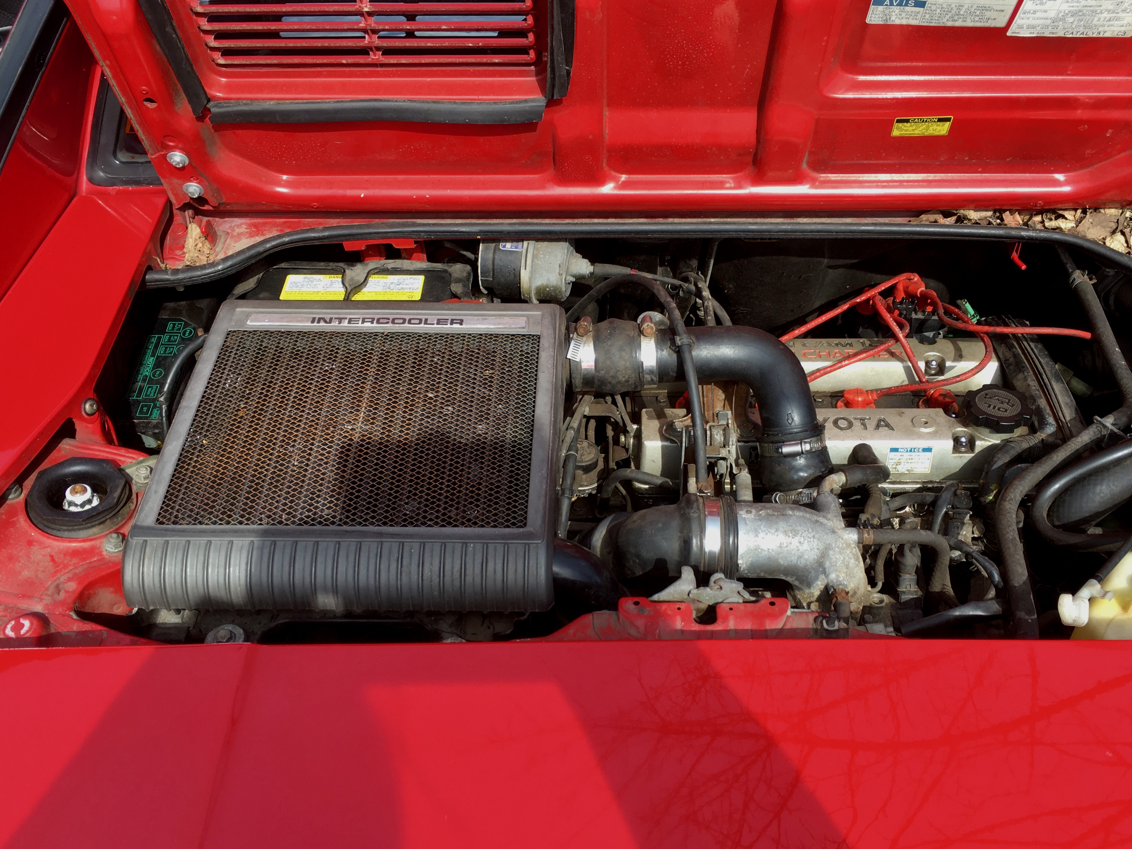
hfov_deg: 53.9
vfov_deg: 41.7
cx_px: 618
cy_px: 470
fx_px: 1112
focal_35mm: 34
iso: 25
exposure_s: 1/405
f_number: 2.2
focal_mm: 4.15
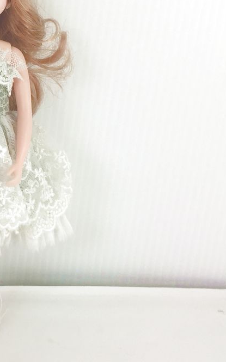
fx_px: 730
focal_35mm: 74
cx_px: -133
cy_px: 114
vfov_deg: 27.6
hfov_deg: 15.9
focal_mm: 4.15
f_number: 2.2
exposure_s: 1/100
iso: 32
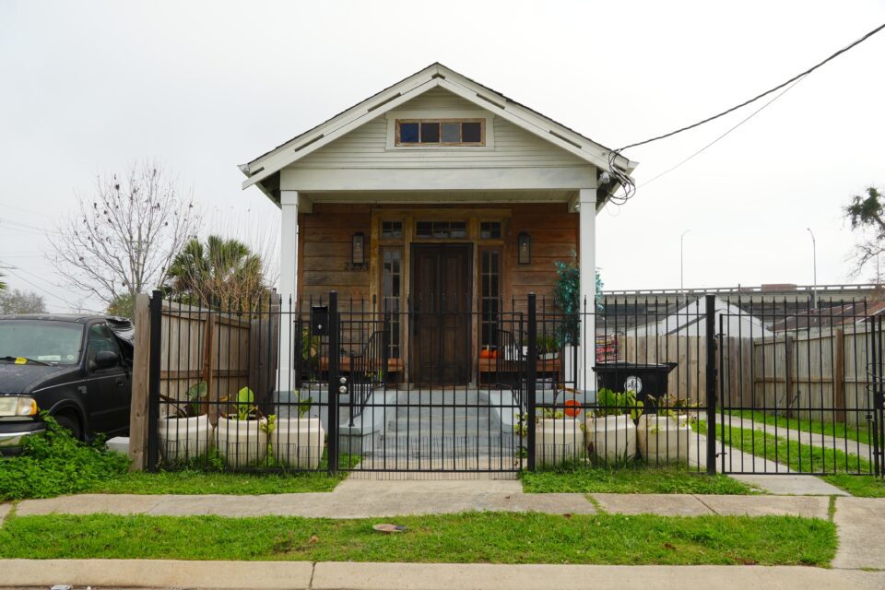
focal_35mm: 40
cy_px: 295
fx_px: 983
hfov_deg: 48.5
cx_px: 442
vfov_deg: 33.4
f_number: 9
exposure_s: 1/125
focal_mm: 27
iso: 100
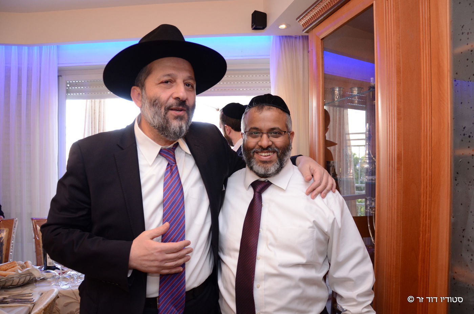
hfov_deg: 67.5
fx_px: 355
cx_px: 237
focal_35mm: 27
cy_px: 157
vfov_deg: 47.7
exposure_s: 1/125
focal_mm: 18
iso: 1000
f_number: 4
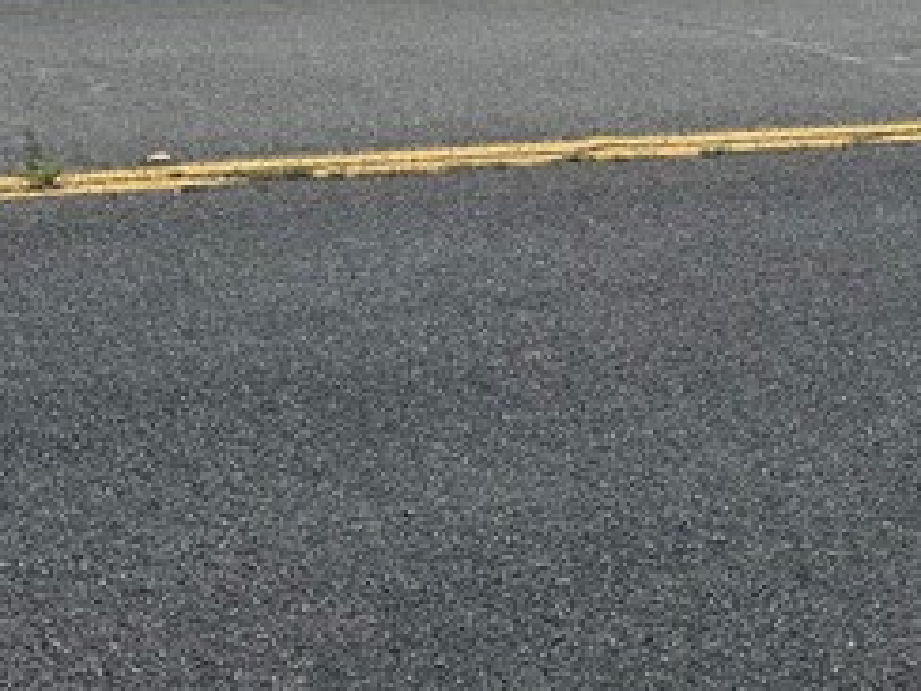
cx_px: 547
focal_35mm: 63
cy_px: -76
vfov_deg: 22.0
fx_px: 1676
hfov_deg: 30.7
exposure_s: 1/7576
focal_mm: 6.86
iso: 80
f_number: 1.78
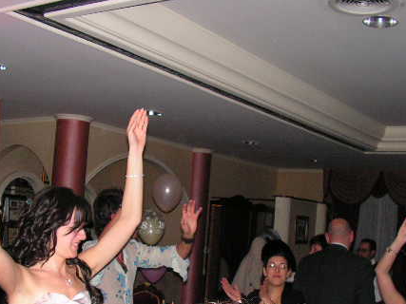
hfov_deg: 35.5
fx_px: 633
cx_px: 195
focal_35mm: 54
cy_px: 212
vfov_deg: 26.8
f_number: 3.2
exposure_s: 1/40
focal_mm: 6
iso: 200
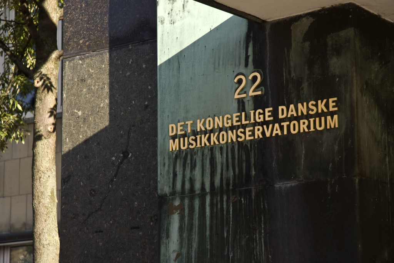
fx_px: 1150
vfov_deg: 13.1
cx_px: 197
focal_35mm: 105
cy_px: 132
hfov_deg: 19.4
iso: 200
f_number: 7.1
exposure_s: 1/200
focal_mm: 70
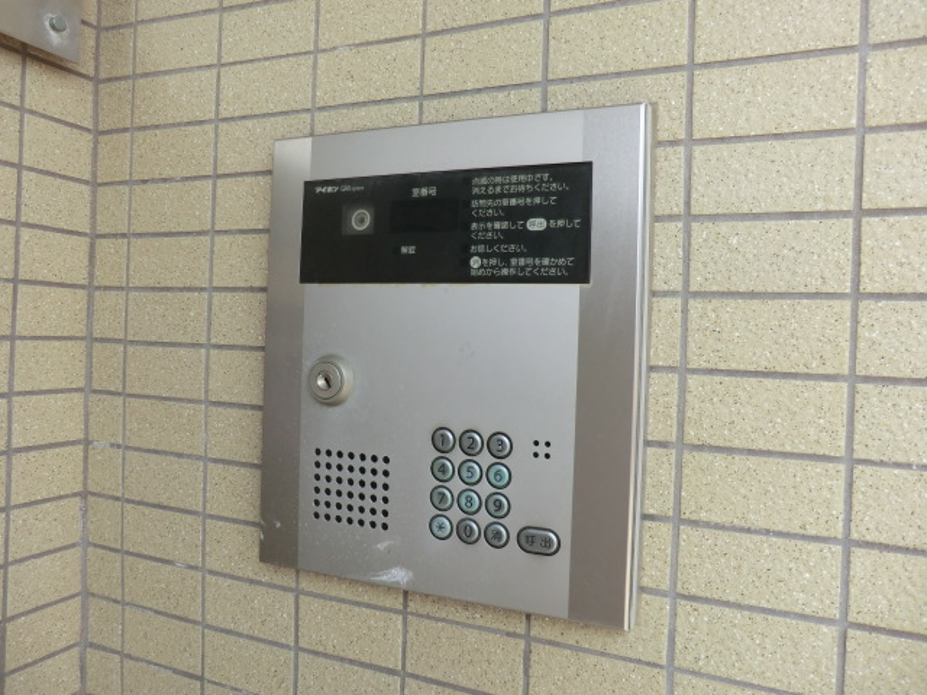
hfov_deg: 71.6
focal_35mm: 24
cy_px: 348
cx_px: 464
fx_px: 643
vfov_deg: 56.8
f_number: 3.2
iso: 80
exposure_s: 1/200
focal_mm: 4.3
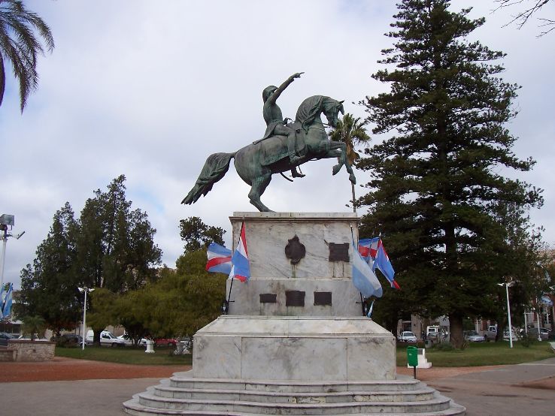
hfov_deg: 53.9
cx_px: 278
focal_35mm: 34
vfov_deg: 41.8
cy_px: 208
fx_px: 545
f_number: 5.6
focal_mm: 5.6
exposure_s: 1/350
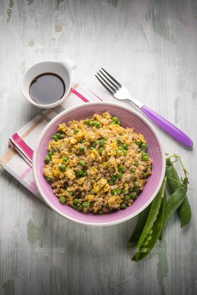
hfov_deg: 13.1
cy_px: 148
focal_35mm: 105
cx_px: 98
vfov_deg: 19.5
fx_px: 861
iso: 100
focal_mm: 105
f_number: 18
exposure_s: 1/200
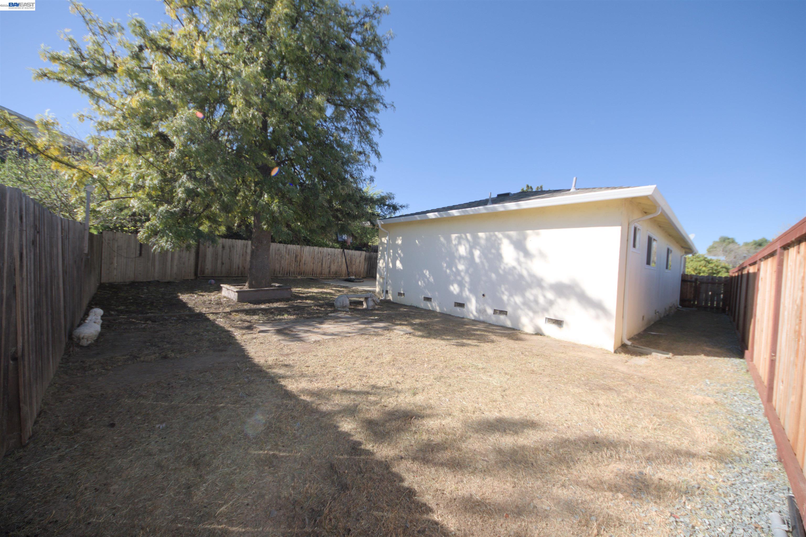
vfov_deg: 89.9
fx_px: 269
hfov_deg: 112.6
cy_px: 268
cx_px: 403
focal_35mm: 12
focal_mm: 8
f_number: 8
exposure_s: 1/250
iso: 100
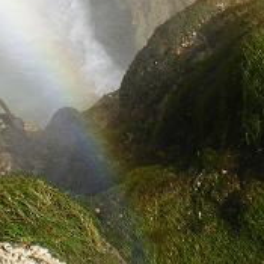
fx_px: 1061
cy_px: 24
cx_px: 95
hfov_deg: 14.2
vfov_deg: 14.0
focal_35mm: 123
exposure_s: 1/400
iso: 64
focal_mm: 6.3
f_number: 4.6
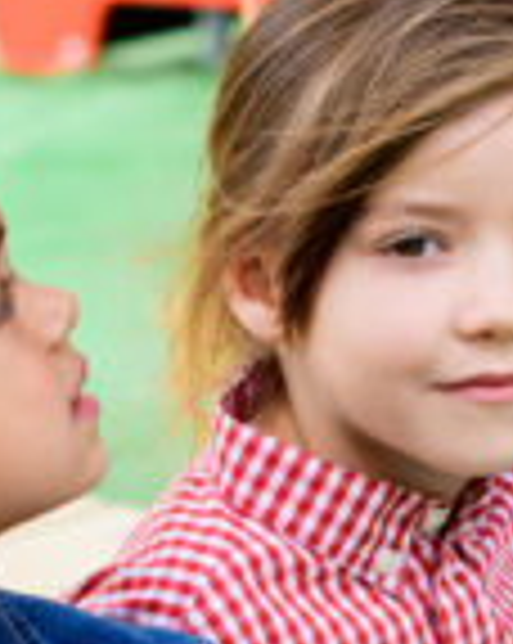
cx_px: 117
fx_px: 4793
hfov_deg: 6.1
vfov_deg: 7.6
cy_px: 835
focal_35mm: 252
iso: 320
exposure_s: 1/1250
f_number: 3.5
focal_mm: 50
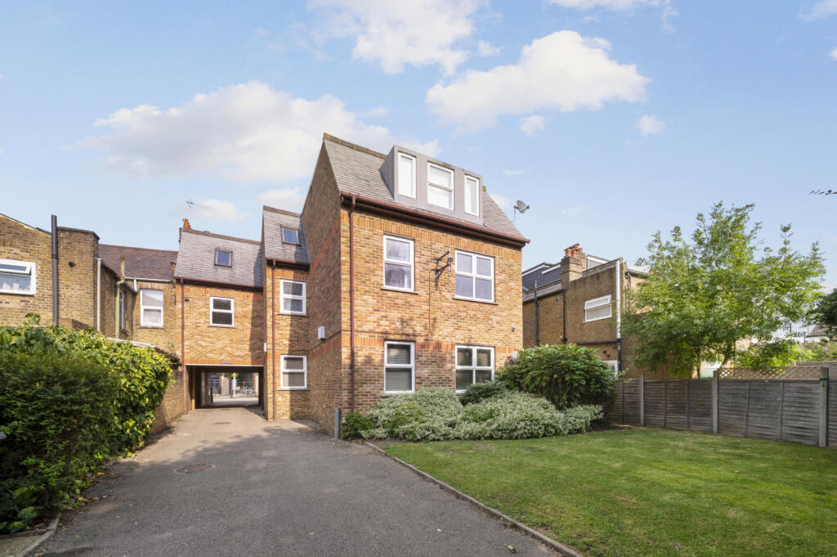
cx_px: 418
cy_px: 278
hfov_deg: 104.3
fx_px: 325
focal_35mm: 14
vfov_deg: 81.1
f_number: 16
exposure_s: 1/125
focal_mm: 14
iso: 400
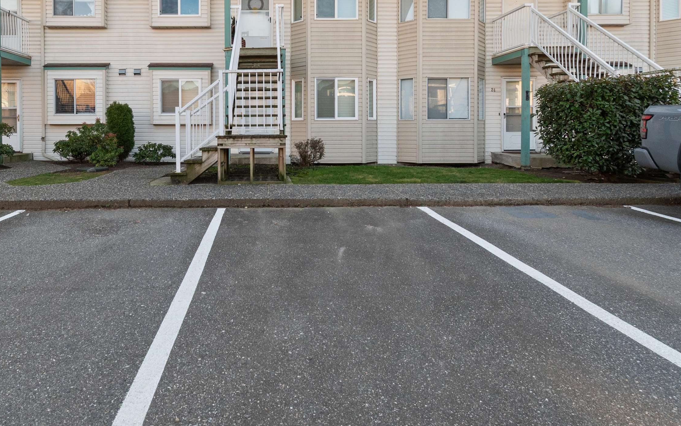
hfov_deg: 80.7
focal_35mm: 21
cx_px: 255
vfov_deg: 55.8
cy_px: 135
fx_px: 390
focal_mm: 10
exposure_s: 1/125
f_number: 9
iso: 250
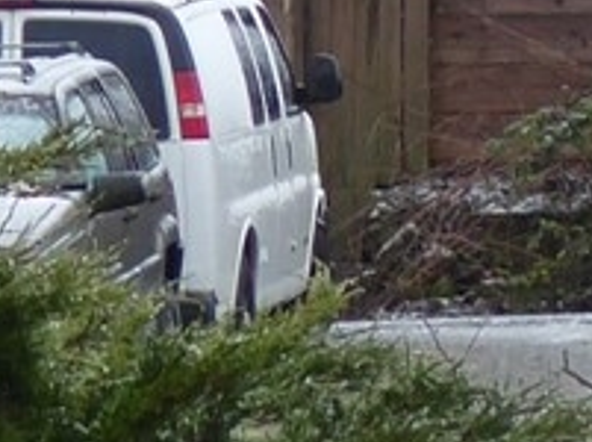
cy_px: 348
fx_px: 10755
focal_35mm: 630
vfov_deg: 2.4
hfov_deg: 3.1
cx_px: 1917
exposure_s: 1/60
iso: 100
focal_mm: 13.2
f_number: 4.6
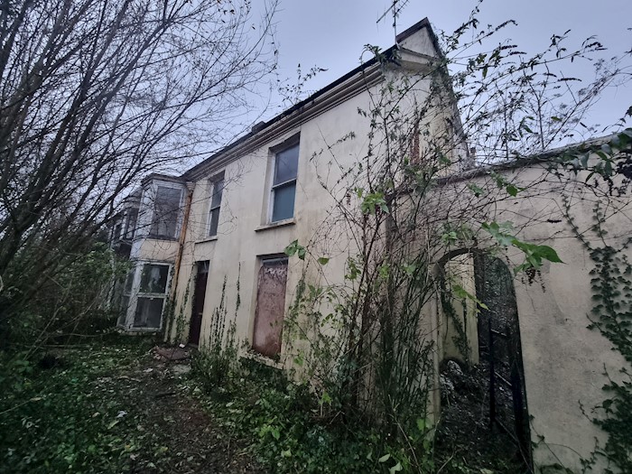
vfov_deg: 89.9
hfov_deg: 106.2
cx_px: 316
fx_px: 237
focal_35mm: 13
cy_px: 237
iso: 320
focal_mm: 2.2
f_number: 2.2
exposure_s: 1/40
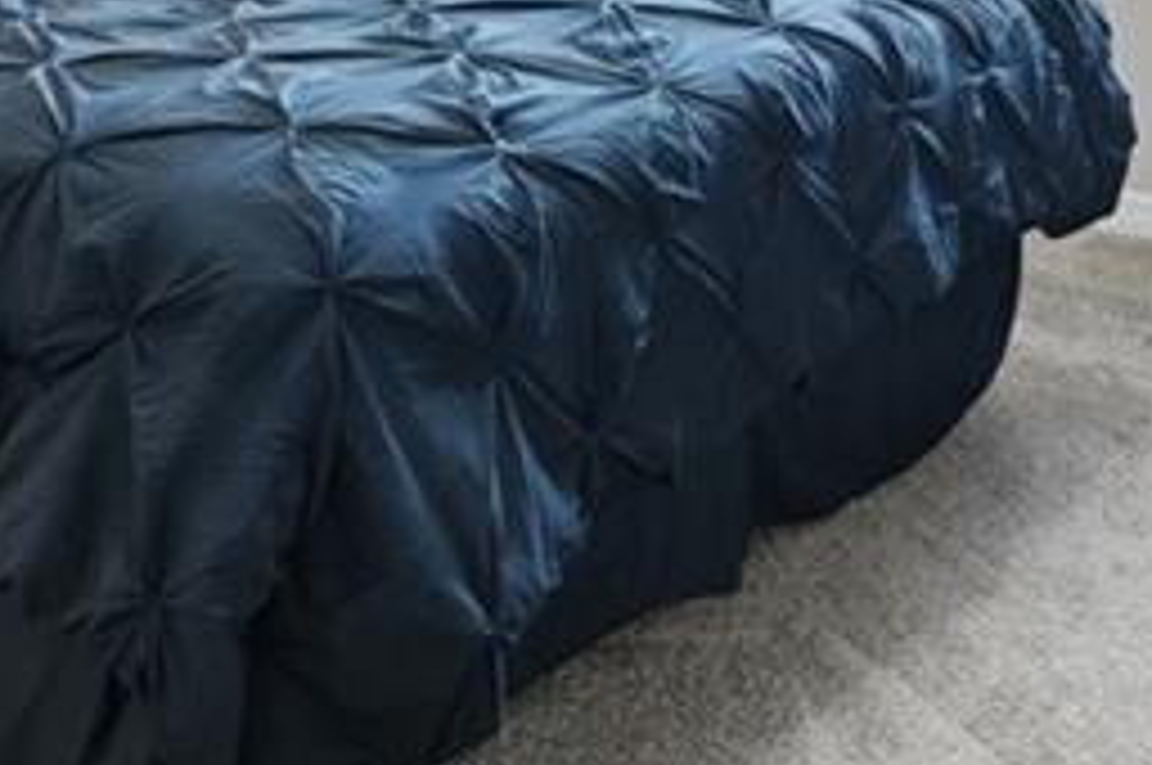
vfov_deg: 18.5
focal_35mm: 64
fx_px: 2045
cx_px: 166
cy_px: -425
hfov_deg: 30.4
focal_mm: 16
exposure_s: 1/40
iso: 400
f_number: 9
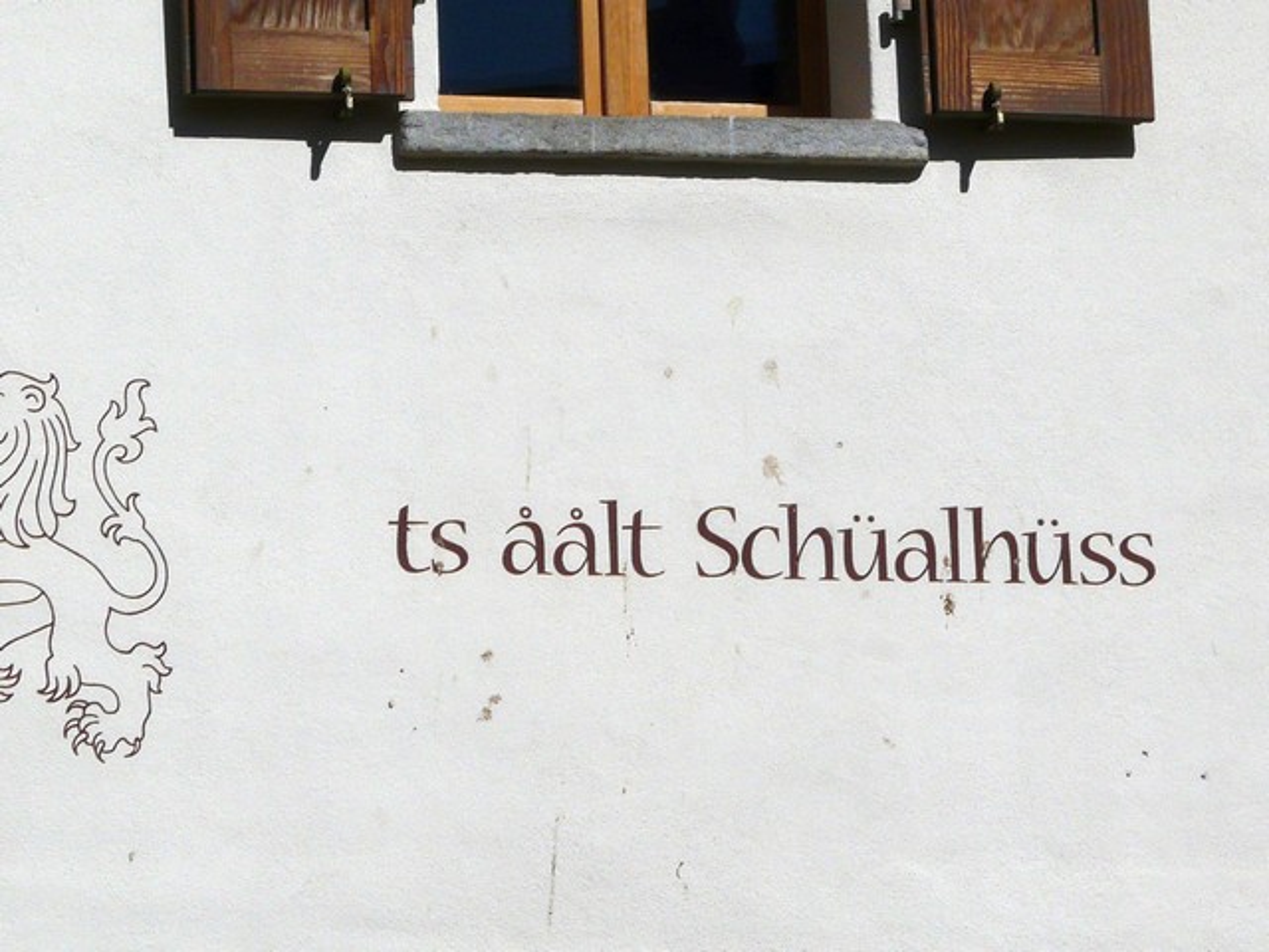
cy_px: 476
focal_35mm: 225
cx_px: 634
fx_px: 8248
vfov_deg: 6.6
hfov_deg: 8.8
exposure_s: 1/1300
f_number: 8
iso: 100
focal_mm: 23.1
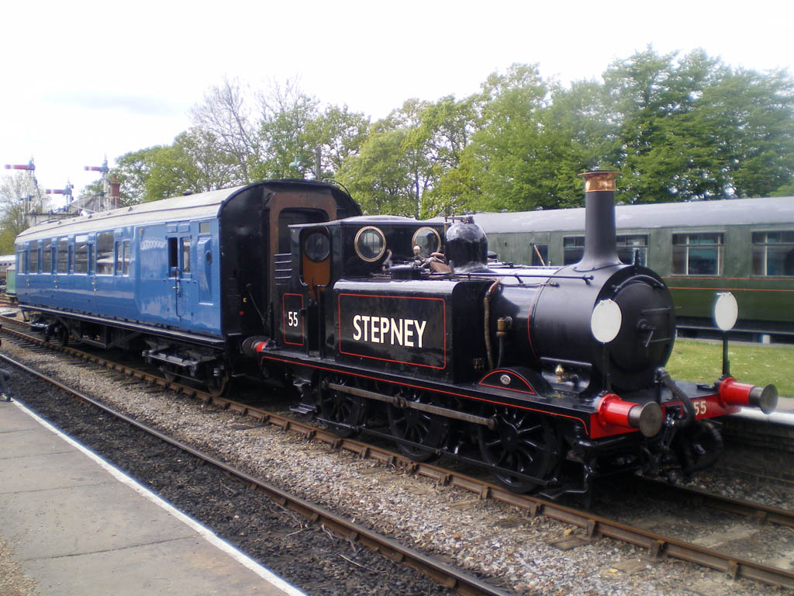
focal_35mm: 38
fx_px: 872
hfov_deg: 49.0
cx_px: 397
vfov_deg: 37.7
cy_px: 298
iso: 64
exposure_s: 1/200
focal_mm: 6.3
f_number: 3.1
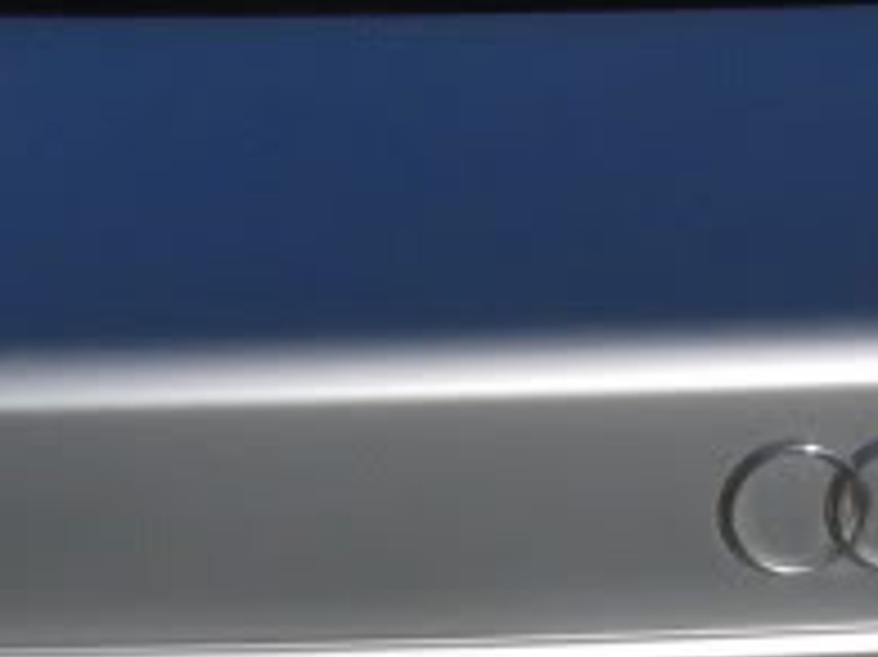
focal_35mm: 194
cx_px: 783
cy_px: 734
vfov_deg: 7.6
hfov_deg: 10.2
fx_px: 4918
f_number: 6.9
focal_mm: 6.5
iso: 100
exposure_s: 1/640
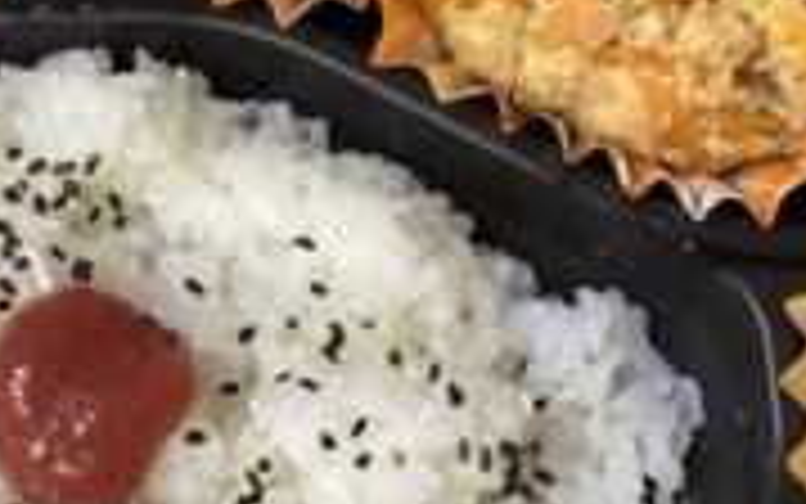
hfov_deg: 29.8
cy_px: 169
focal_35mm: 69
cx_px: 362
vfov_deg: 18.8
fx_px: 1516
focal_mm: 3.3
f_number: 2.4
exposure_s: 1/60
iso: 250
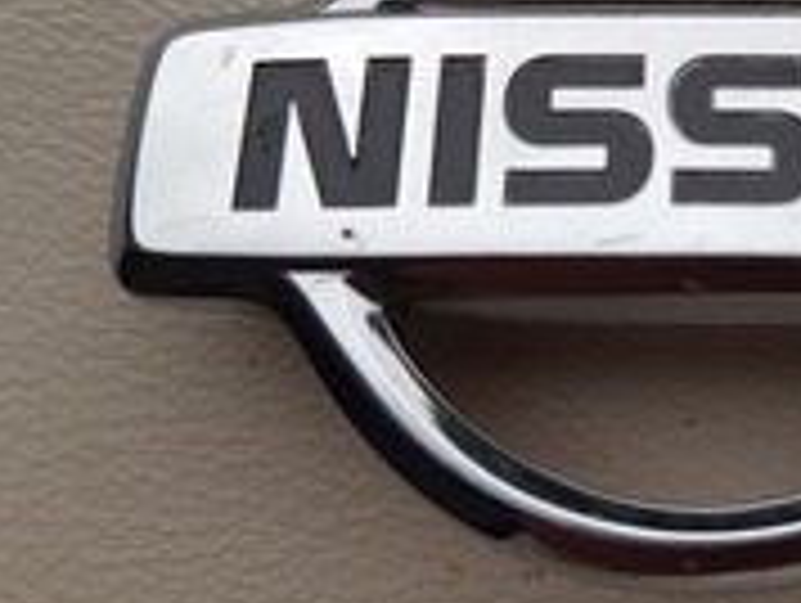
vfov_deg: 28.3
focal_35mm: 51
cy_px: 178
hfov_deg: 35.4
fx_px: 1182
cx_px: 706
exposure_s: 1/243
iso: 40
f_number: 1.7
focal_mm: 3.92
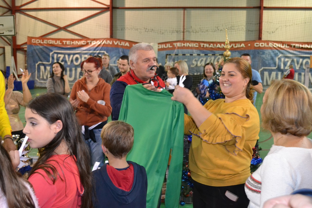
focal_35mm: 39
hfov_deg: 49.6
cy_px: 104
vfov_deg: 34.2
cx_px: 156
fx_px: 338
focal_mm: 26
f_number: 4.2
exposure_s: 1/60
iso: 3200
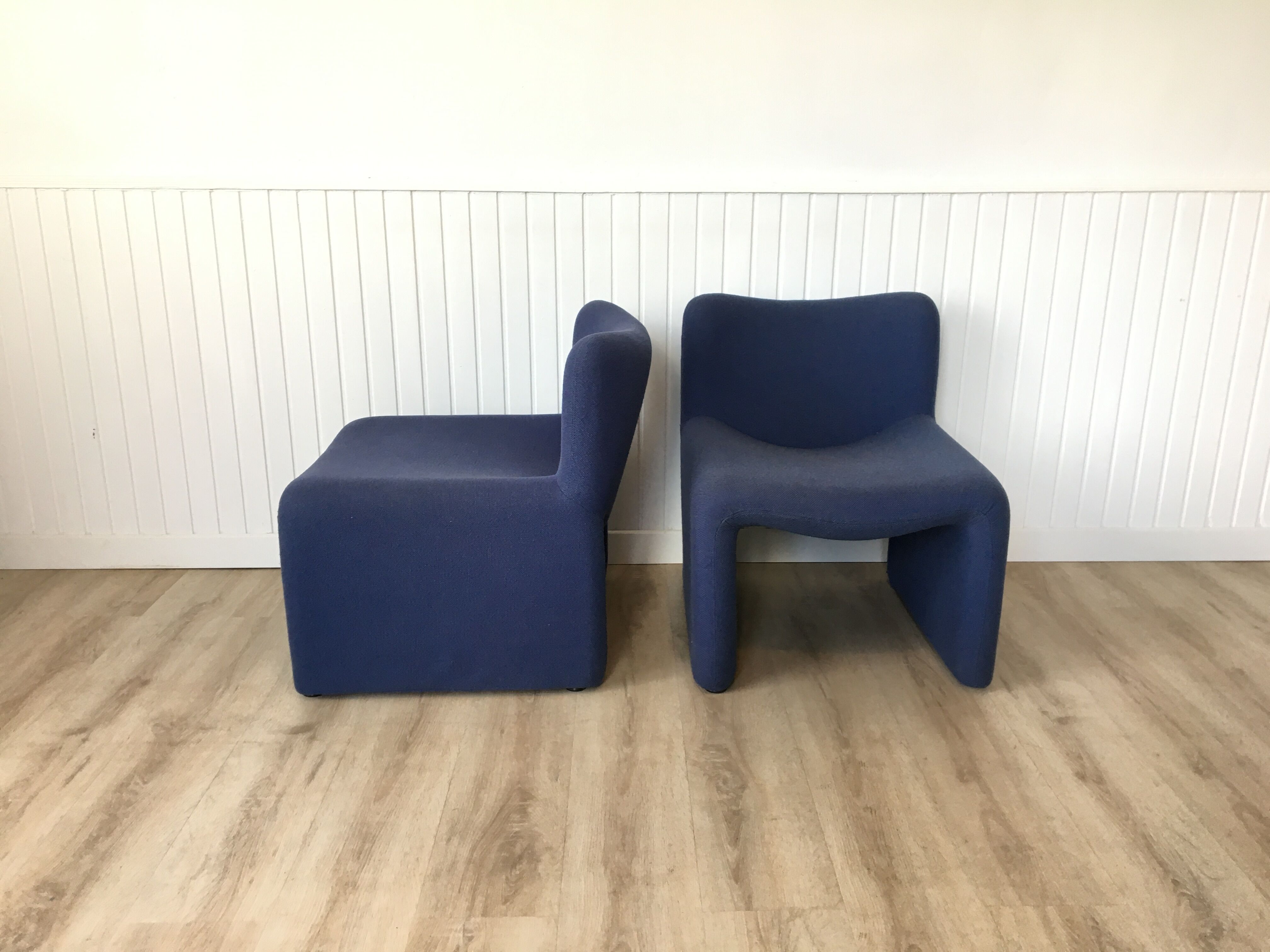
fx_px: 1064
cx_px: 635
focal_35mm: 29
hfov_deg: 61.7
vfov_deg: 48.2
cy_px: 476
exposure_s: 1/30
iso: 50
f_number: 2.2
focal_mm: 4.15
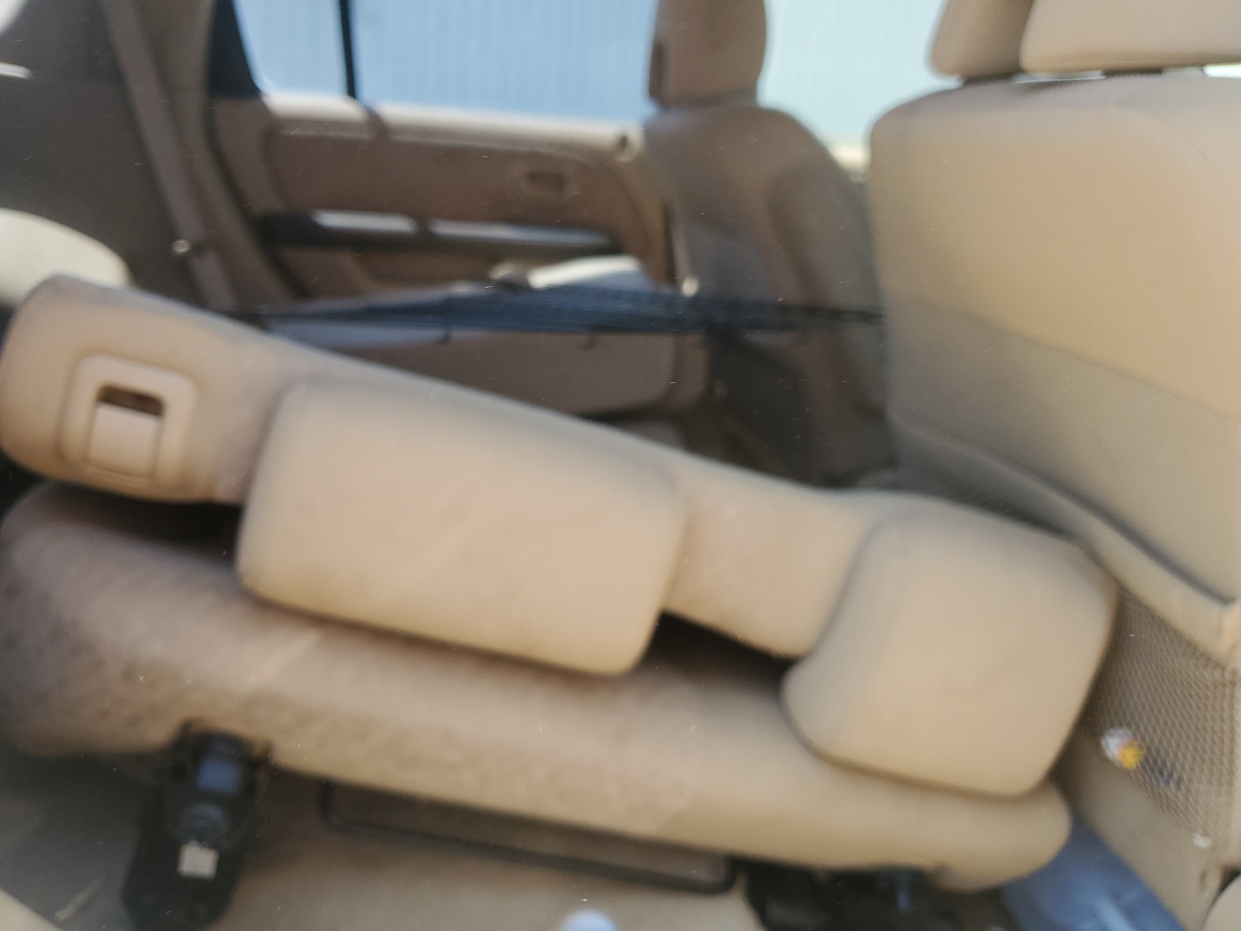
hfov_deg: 67.3
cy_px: 466
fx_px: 932
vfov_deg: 53.1
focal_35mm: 26
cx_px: 620
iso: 50
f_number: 1.5
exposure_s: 1/323
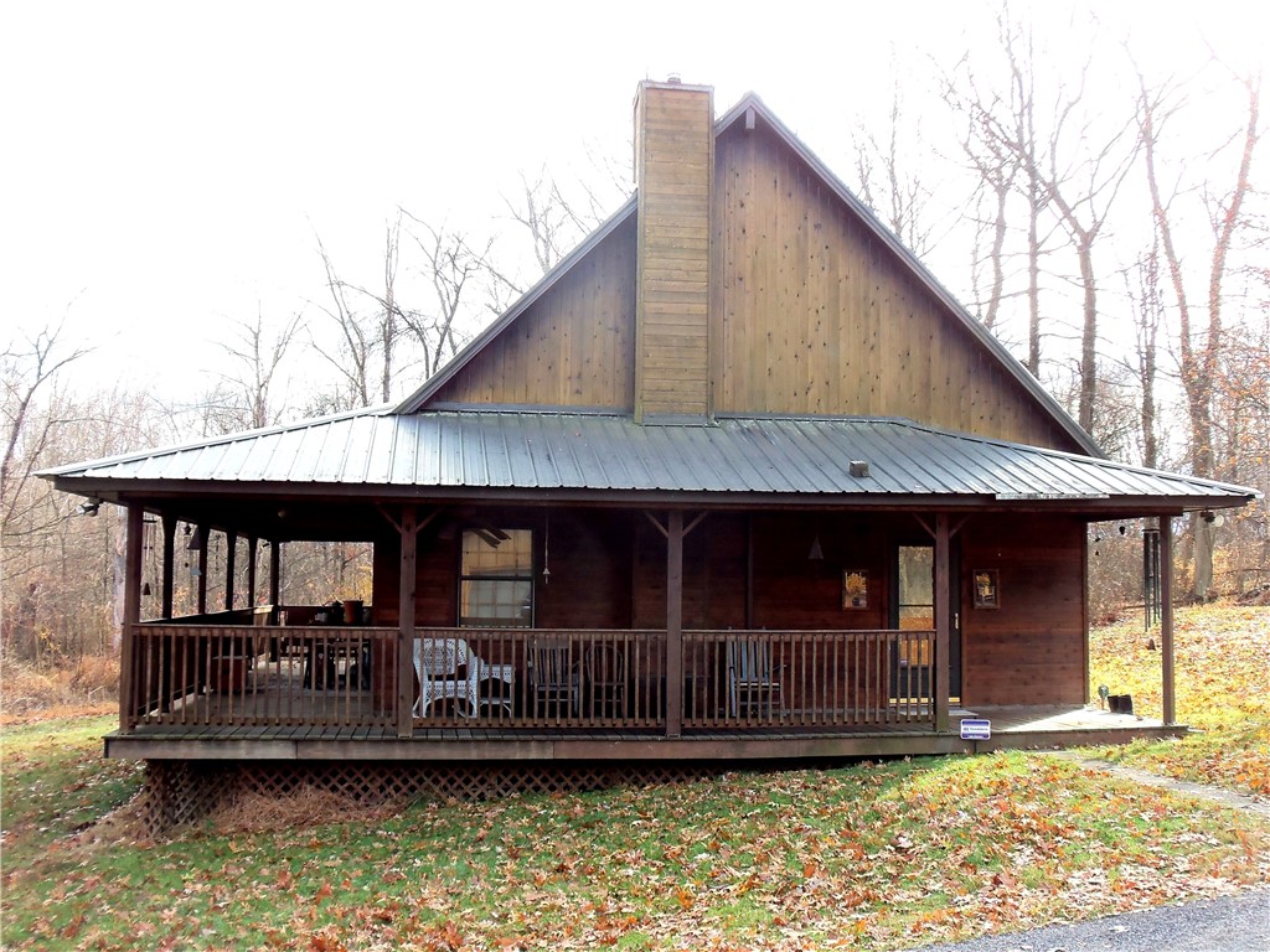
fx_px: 1357
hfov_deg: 50.1
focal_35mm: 37
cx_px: 635
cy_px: 476
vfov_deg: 38.7
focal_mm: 6.7
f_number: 3.6
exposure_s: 1/80
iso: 64
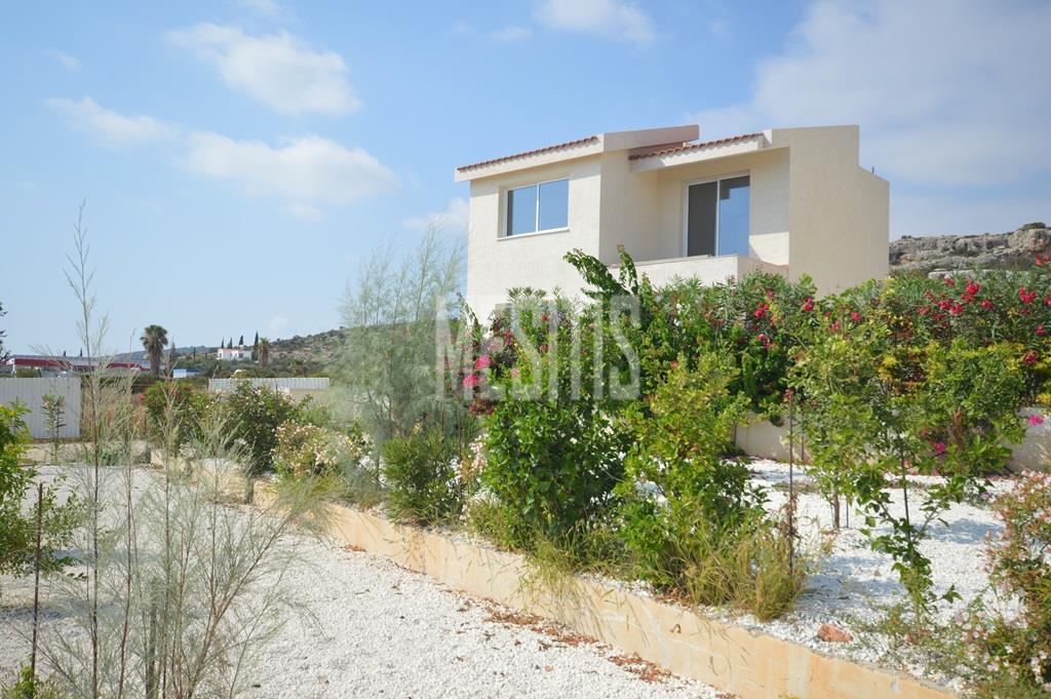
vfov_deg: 43.5
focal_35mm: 30
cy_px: 350
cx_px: 526
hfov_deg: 62.0
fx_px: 875
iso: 100
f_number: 8
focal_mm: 20
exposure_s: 1/250
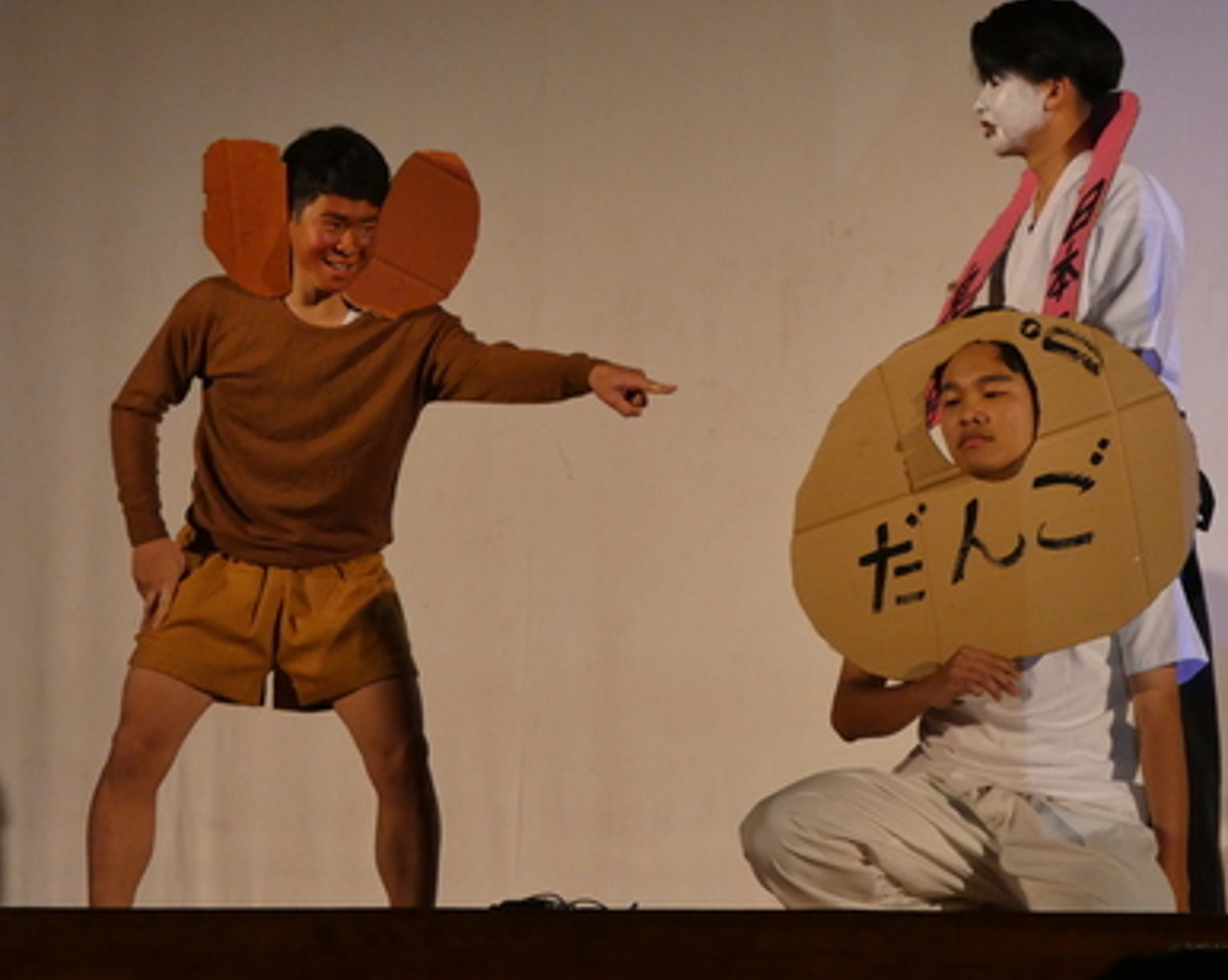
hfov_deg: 17.0
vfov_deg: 13.6
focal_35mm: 113
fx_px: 4103
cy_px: 433
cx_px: 729
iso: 500
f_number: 4.7
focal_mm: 16.6
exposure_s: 1/80
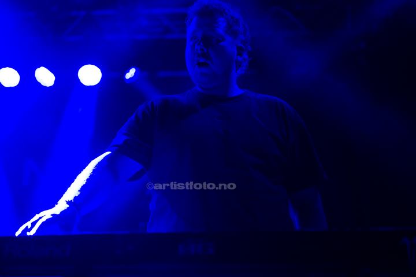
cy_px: 138
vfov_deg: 27.0
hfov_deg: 39.6
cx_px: 208
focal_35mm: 50
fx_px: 577
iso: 1600
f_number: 1.8
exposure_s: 1/640
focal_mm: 50
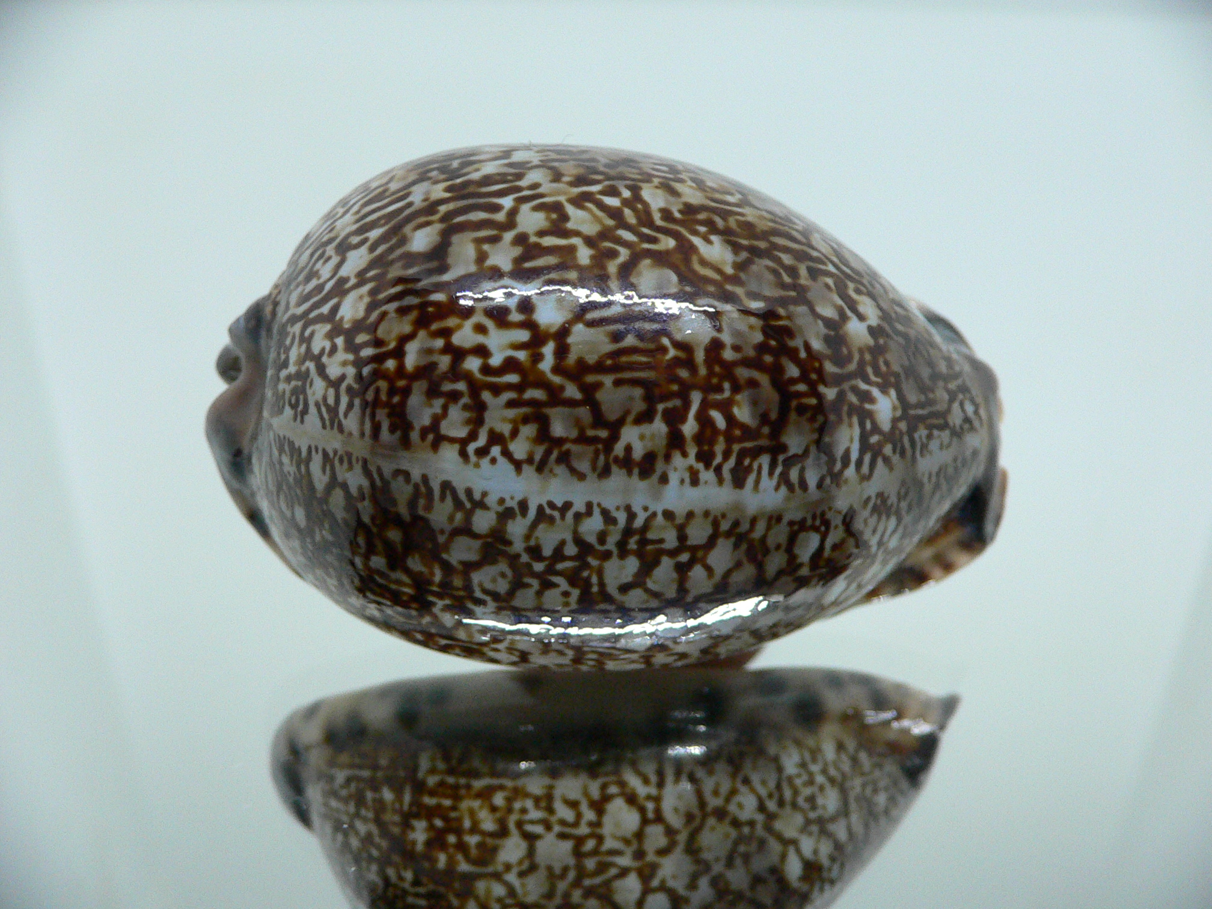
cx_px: 606
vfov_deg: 40.7
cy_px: 454
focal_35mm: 35
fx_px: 1225
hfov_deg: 52.6
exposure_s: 1/30
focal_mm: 4.6
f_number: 2.8
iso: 200
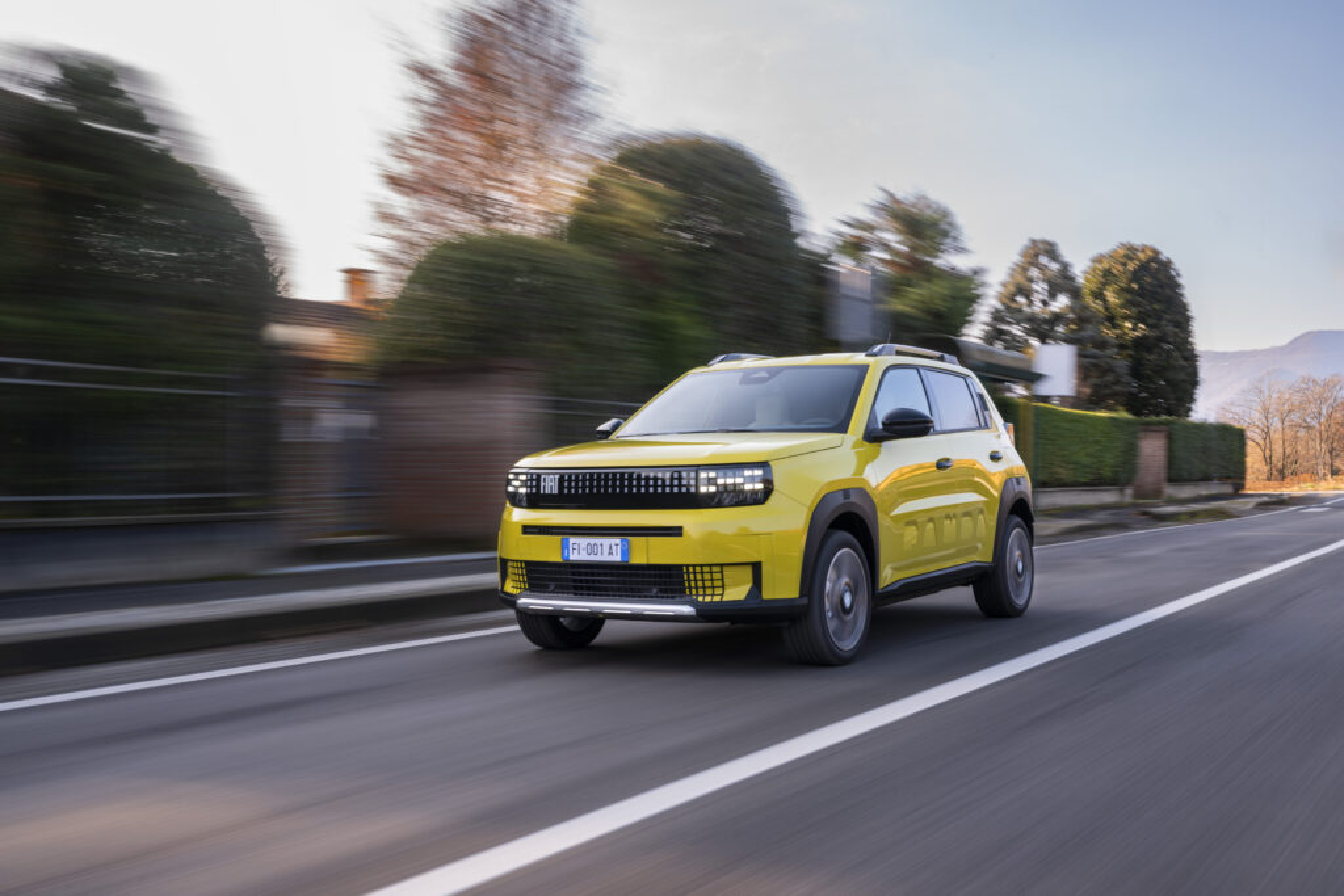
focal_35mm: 38
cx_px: 672
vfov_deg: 35.1
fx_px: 1419
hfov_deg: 50.7
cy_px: 448
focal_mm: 38
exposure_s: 1/10
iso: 64
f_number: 13
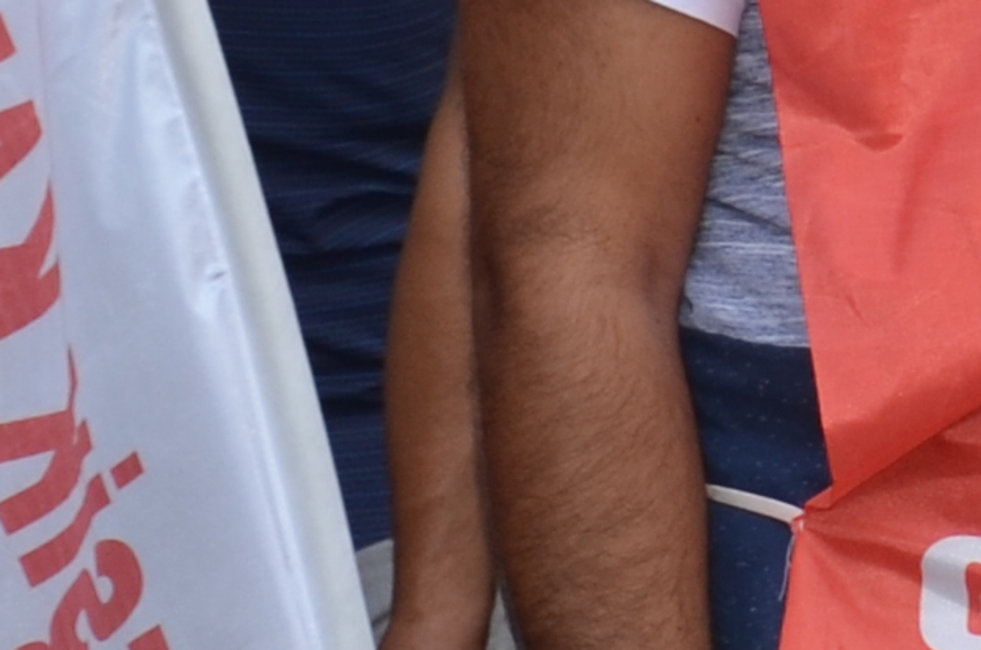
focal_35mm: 473
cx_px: 2987
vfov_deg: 2.9
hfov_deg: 4.2
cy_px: -193
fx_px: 12863
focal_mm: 40
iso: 160
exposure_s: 1/250
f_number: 5
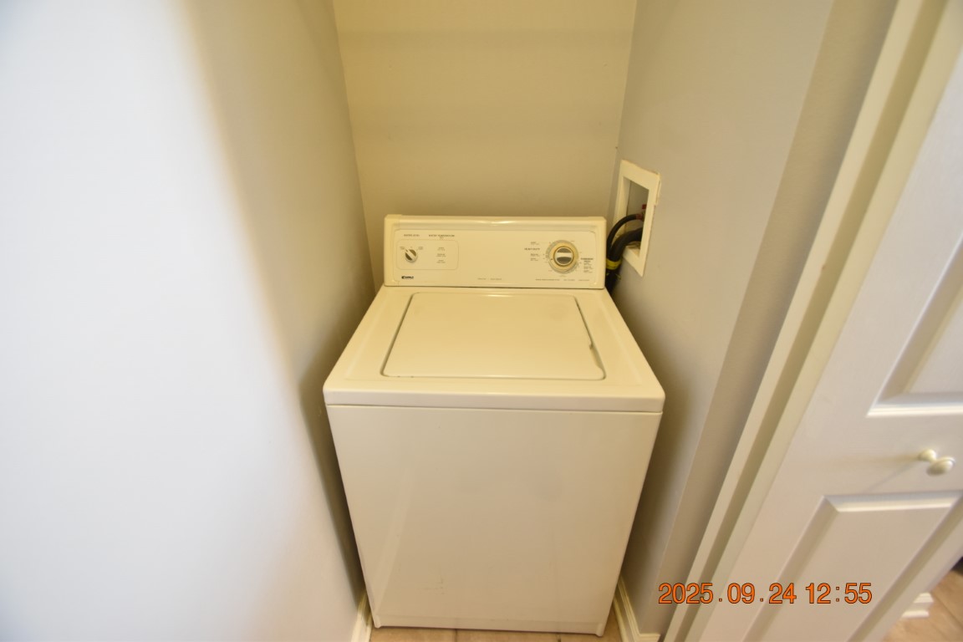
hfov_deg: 100.4
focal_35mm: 15
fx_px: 401
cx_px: 482
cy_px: 321
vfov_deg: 77.3
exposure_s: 1/15
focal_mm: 10
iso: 800
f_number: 3.5
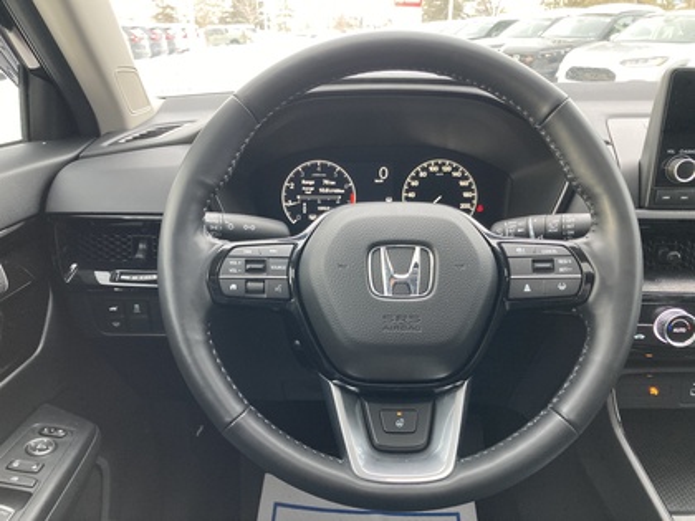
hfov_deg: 63.4
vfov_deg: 49.7
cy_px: 260
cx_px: 348
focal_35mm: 28
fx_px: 562
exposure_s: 1/60
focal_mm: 3.99
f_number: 1.8
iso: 200
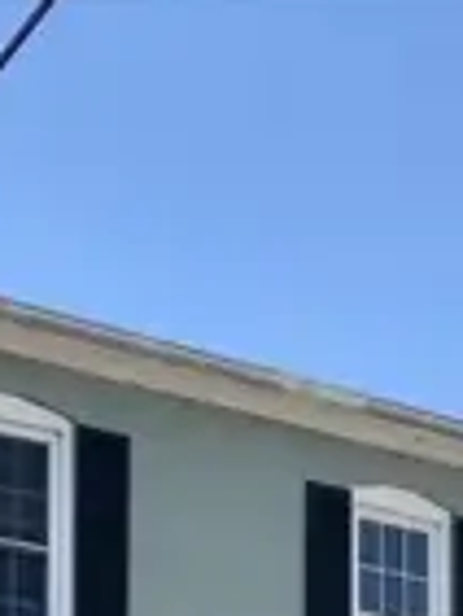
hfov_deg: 14.0
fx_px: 1888
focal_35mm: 106
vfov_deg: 15.5
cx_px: 293
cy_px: 1156
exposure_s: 1/1389
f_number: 1.8
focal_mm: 3.99
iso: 20
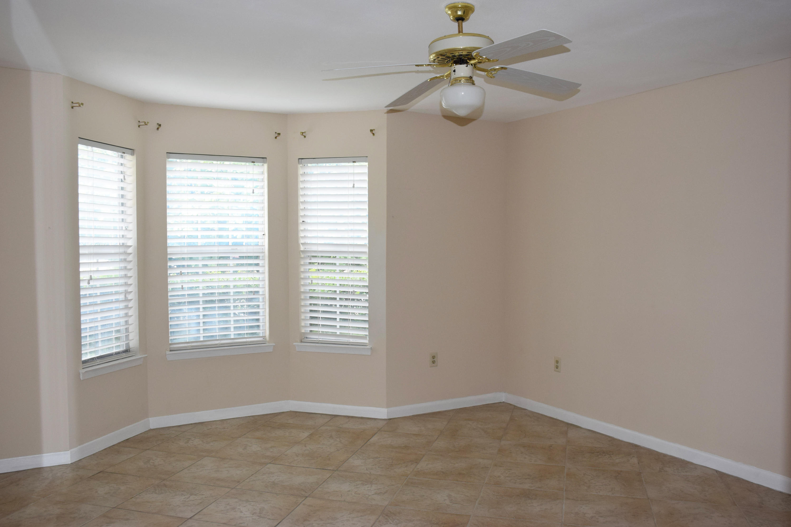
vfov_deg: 43.6
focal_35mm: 30
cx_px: 396
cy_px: 264
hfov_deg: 61.9
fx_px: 659
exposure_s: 1/125
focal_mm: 20
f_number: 5.6
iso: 500
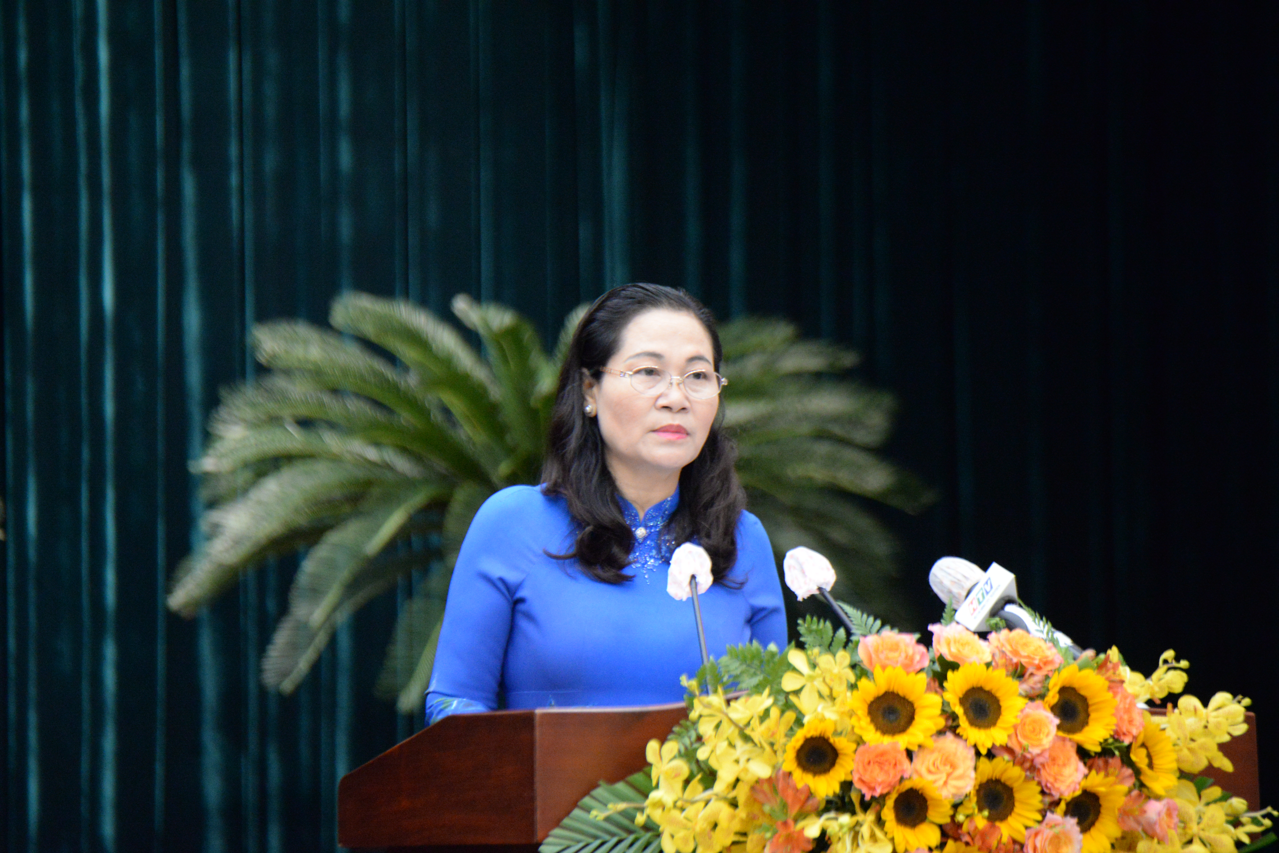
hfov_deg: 9.4
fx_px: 7815
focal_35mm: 220
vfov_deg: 6.2
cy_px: 426
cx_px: 640
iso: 6400
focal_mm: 220
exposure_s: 1/125
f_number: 5.3
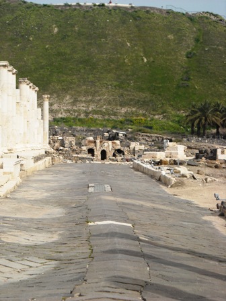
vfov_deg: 18.7
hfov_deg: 14.1
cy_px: 150
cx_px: 113
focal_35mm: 105
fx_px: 914
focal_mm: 17.1
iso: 104
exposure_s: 1/250
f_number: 9.3
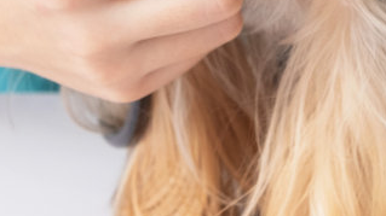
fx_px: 4521
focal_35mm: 442
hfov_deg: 4.9
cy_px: -233
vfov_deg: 2.7
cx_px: 198
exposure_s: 1/125
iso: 320
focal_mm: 56
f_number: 4
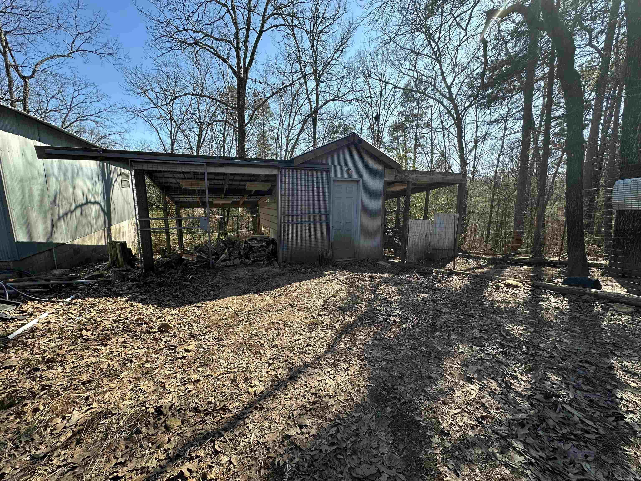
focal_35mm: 14
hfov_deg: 102.1
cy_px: 240
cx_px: 320
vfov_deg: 85.7
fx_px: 259
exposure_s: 1/276
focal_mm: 2.22
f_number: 2.2
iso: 40
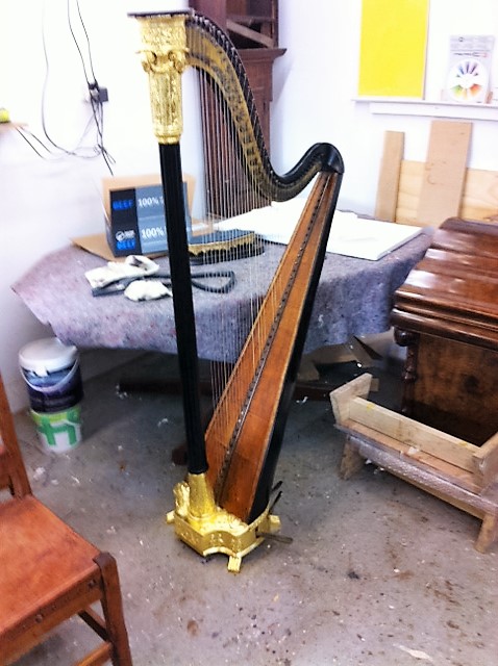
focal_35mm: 35
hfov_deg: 40.6
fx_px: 673
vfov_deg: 52.7
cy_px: 333
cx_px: 249
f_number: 2.8
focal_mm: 3.85
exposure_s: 1/15
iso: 125
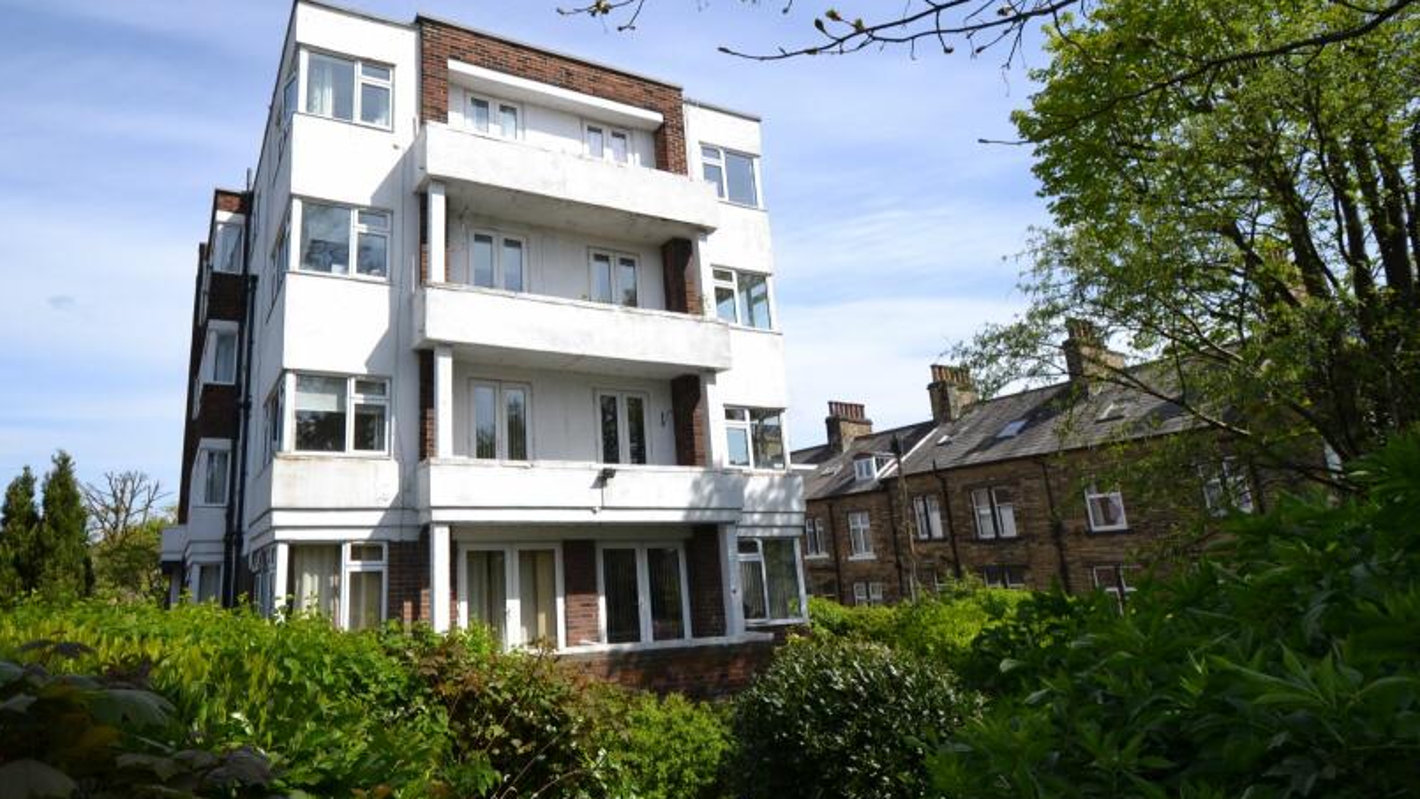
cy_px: 375
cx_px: 559
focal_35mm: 20
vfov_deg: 55.9
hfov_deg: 85.4
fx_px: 753
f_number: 7.1
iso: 100
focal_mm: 10
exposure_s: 1/200
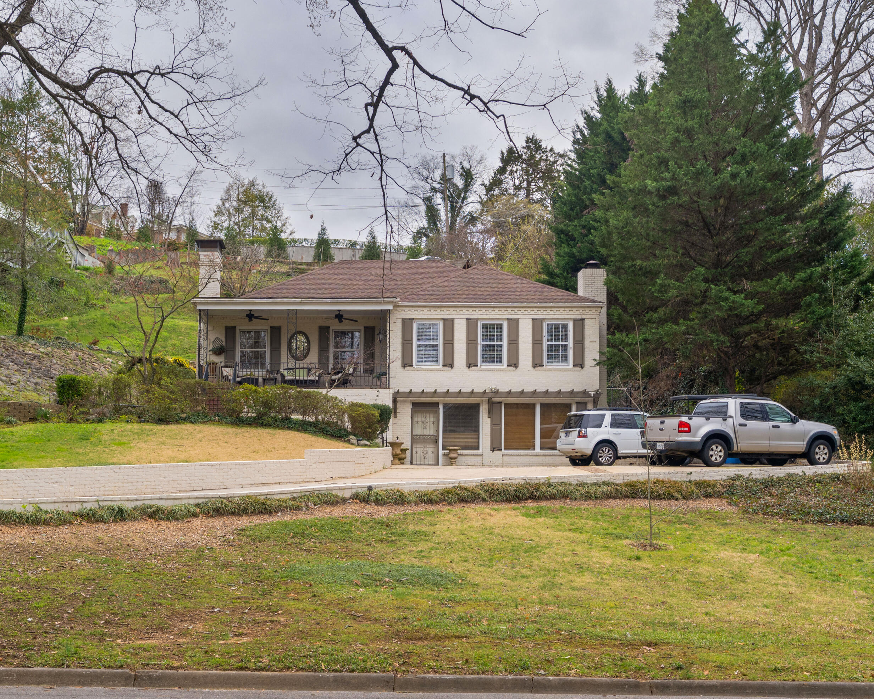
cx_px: 416
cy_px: 349
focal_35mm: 40
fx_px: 1035
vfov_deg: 37.3
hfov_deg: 45.8
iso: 320
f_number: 7.1
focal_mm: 35
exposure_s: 1/100
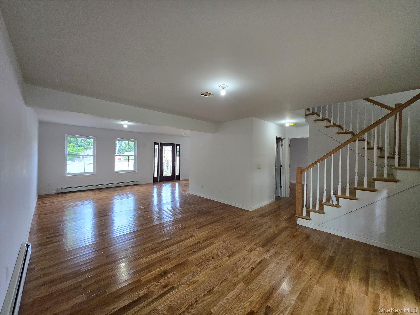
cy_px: 158
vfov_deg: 89.9
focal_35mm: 13
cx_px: 210
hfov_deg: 106.2
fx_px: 158
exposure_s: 1/60
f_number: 2.2
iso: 100
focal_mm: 1.7
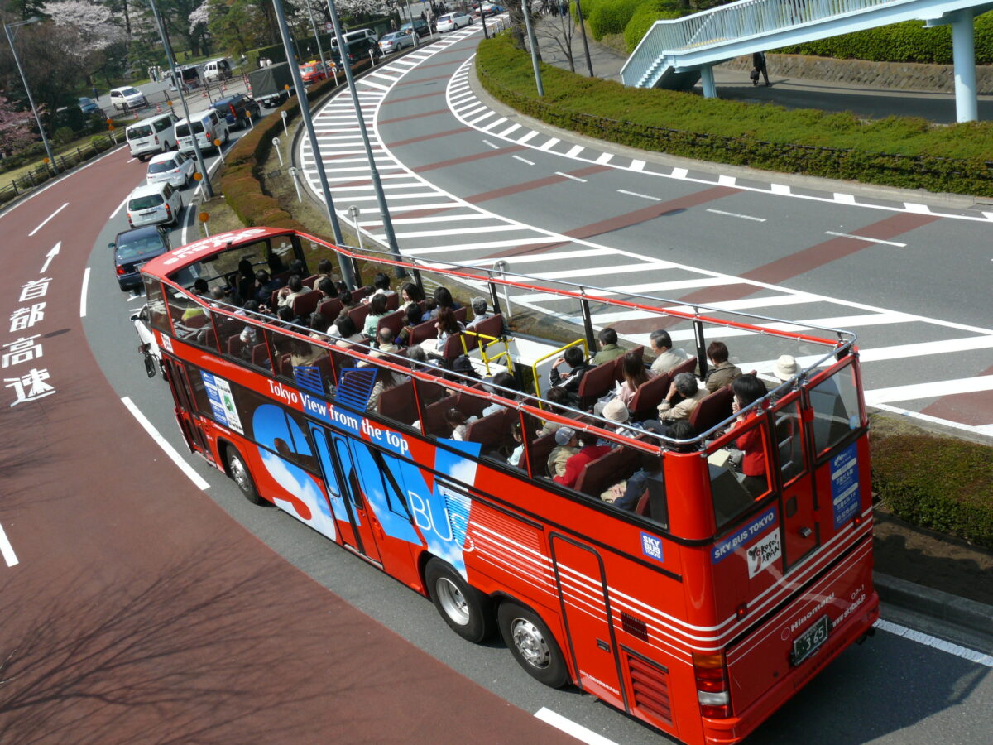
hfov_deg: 52.6
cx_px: 496
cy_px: 372
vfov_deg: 40.7
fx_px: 1004
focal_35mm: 35
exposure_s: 1/400
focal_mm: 7.4
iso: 100
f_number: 5.6
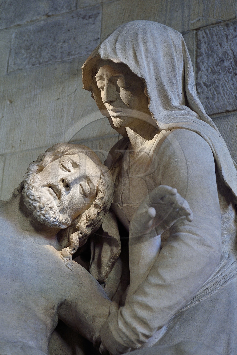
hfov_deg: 19.4
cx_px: 118
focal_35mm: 70
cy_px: 178
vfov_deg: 28.9
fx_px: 692
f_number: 5.6
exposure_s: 1/10
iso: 1600
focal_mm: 70
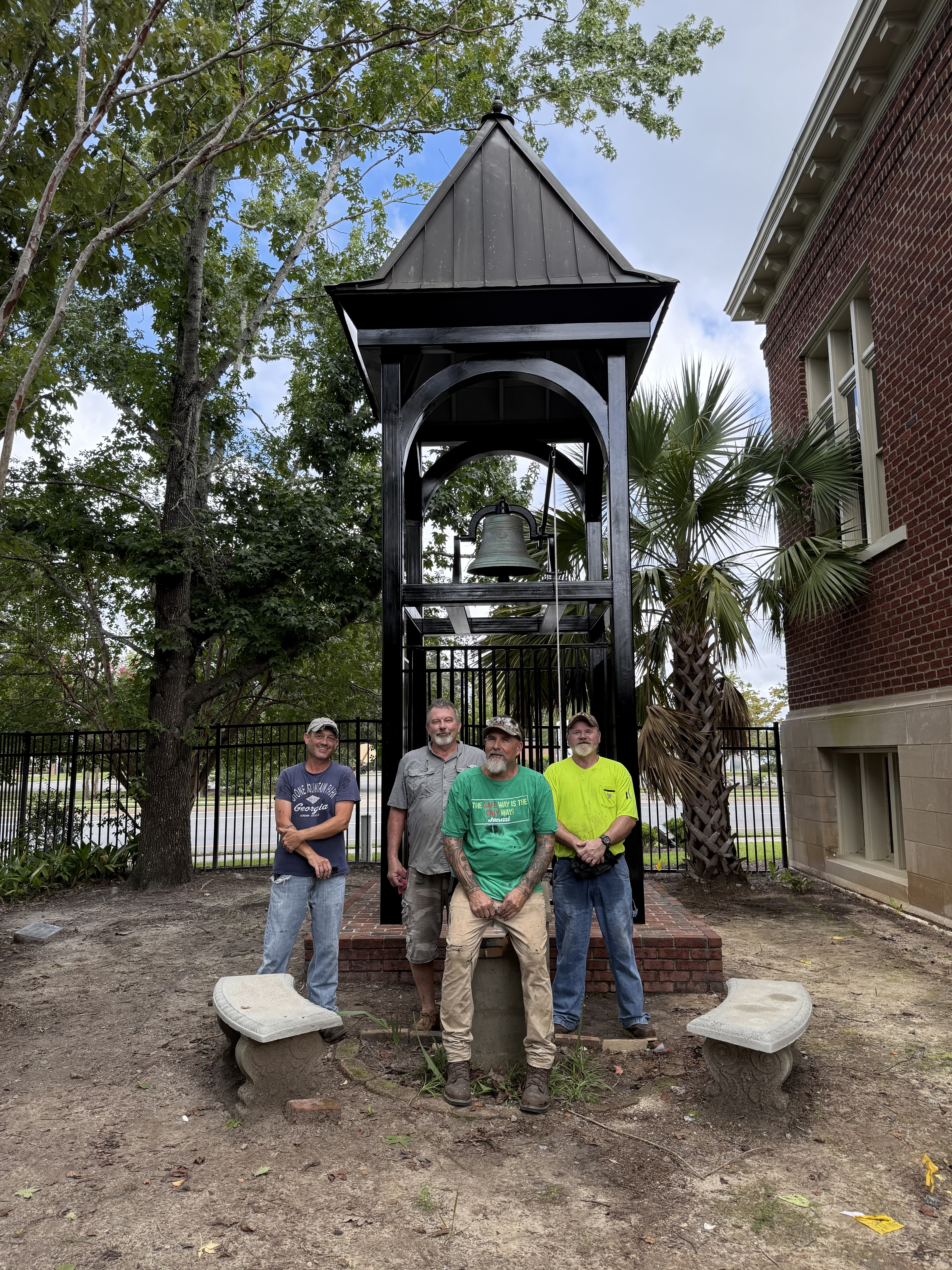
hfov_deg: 56.8
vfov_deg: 71.6
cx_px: 476
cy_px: 635
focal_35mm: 24
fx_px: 880
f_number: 1.78
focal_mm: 6.76
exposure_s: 1/742
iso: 100
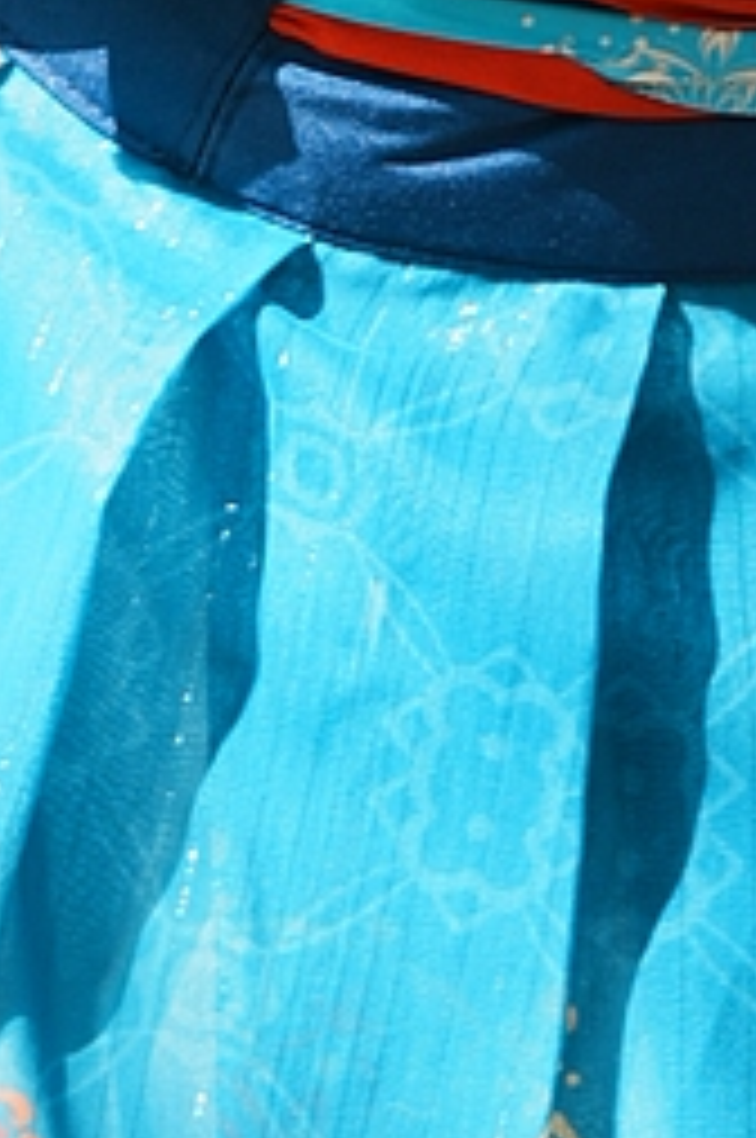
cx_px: 18
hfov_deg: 1.1
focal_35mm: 1262
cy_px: -2254
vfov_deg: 1.6
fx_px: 39859
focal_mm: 166
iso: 100
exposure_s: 1/320
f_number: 4
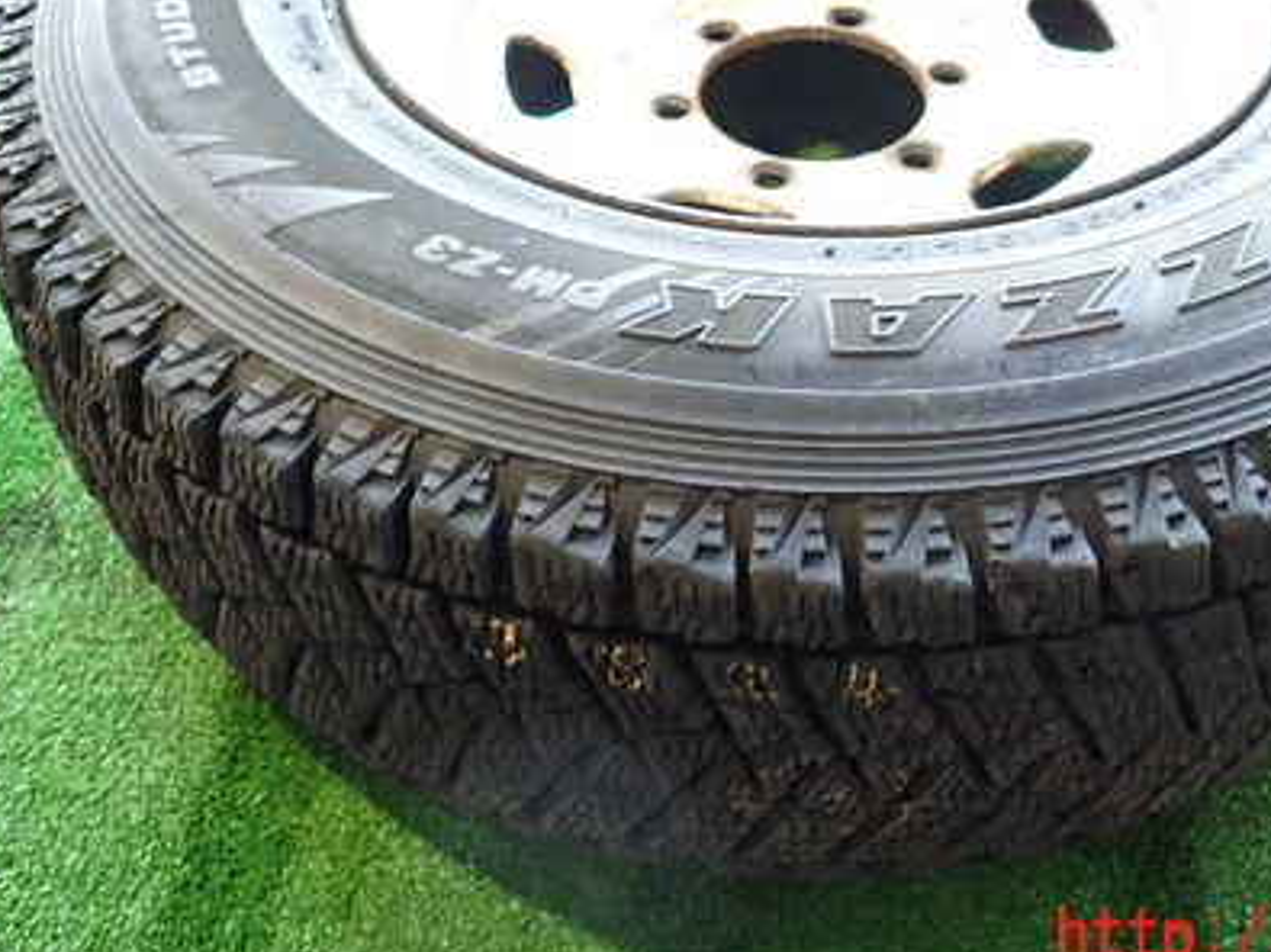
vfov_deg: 36.9
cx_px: 817
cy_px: 254
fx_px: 1395
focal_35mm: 38
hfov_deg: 48.4
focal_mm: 4.5
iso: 320
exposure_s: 1/30
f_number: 2
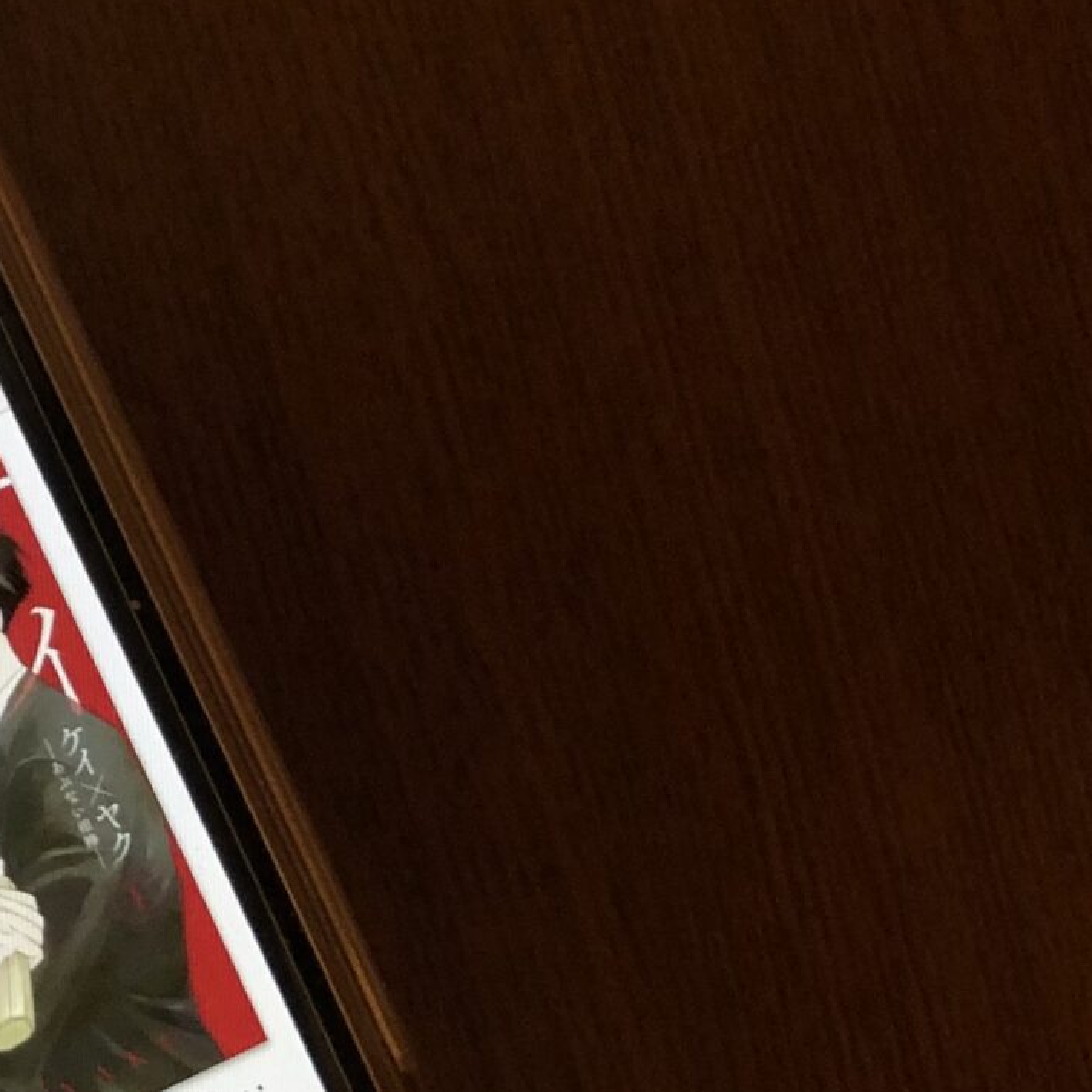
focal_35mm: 89
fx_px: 3176
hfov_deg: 17.2
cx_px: -647
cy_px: 402
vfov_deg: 19.5
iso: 40
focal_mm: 3.99
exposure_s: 1/17
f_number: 1.8
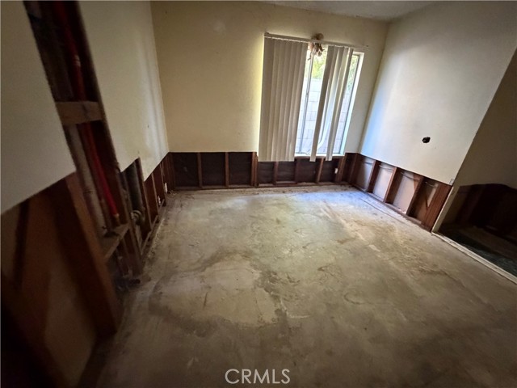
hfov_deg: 102.1
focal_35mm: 14
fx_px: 209
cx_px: 258
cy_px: 194
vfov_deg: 85.7
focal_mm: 2.22
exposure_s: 1/60
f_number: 2.2
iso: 1250
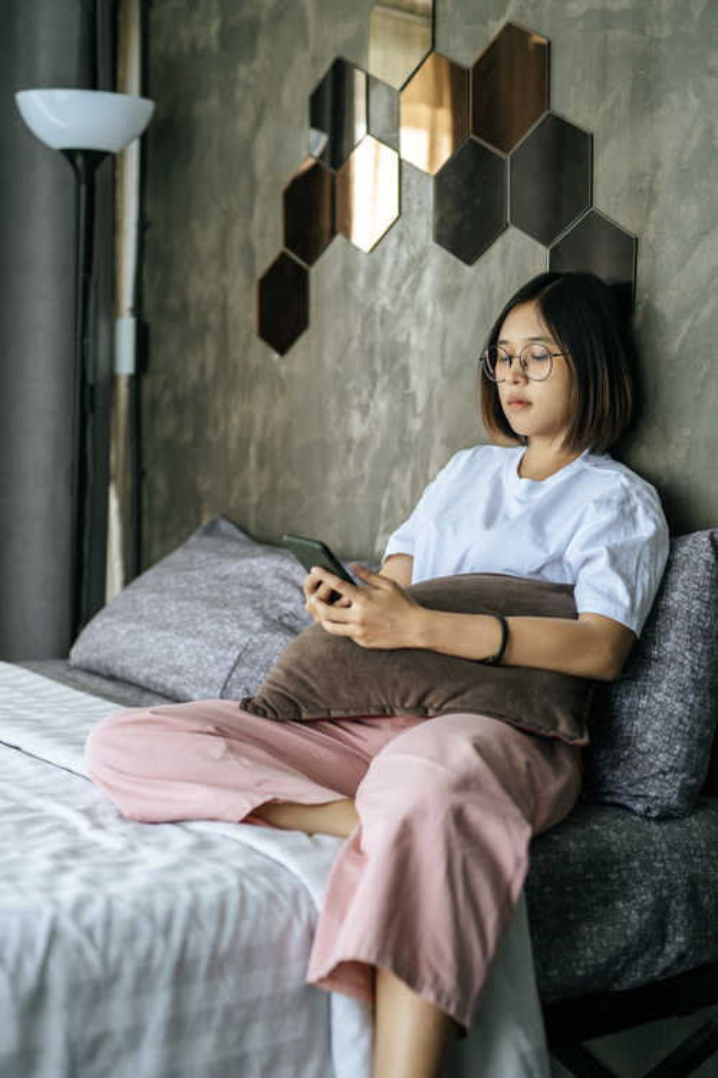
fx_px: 1496
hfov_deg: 27.0
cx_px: 359
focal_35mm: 50
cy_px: 539
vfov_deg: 39.6
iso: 250
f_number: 2
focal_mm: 50
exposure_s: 1/200
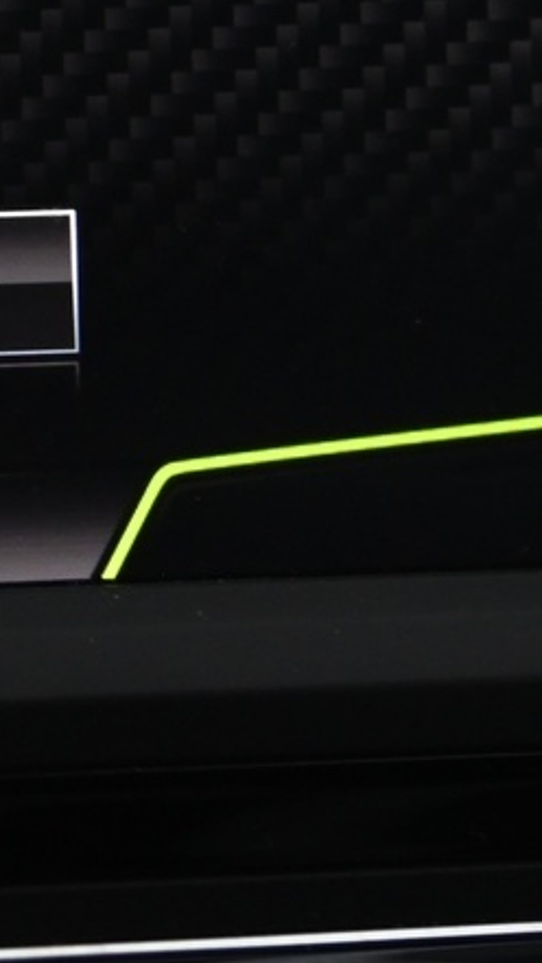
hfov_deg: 5.7
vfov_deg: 10.1
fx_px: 5418
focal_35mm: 212
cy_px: 227
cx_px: -330
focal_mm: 55
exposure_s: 1/30
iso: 2000
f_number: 4
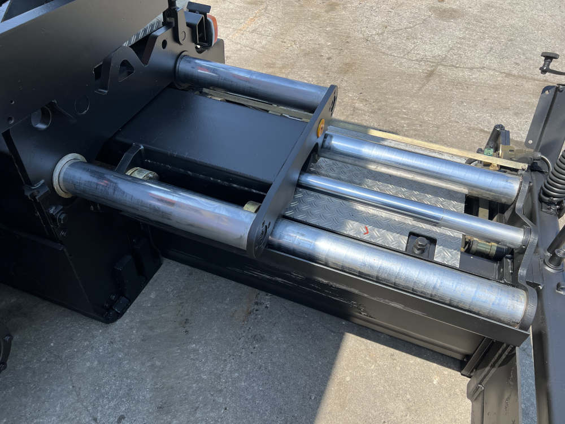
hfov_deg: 67.3
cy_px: 212
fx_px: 424
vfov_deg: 53.1
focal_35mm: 26
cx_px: 282
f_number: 1.5
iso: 50
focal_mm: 5.7
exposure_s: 1/1972
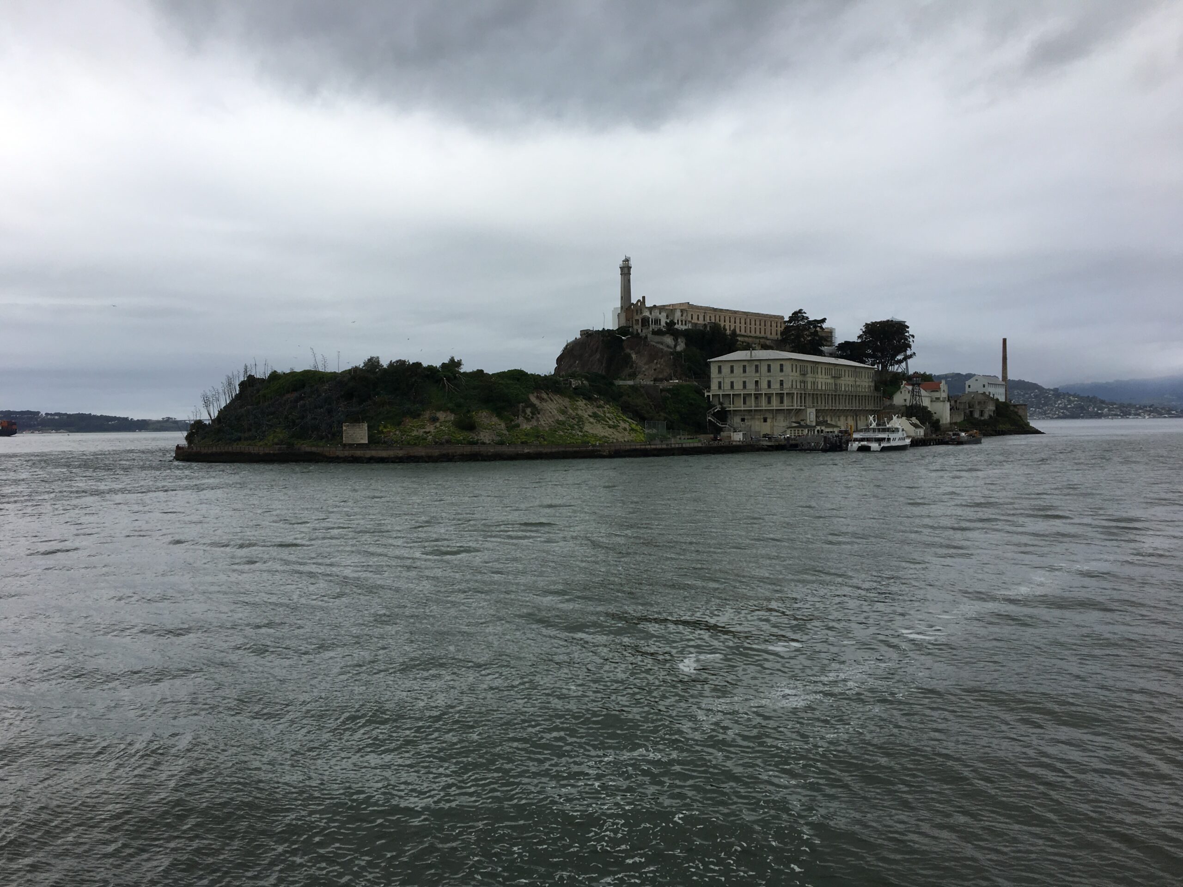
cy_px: 444
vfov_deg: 48.2
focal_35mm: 29
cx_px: 592
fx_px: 991
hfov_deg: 61.7
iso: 25
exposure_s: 1/2849
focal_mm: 4.15
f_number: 2.2
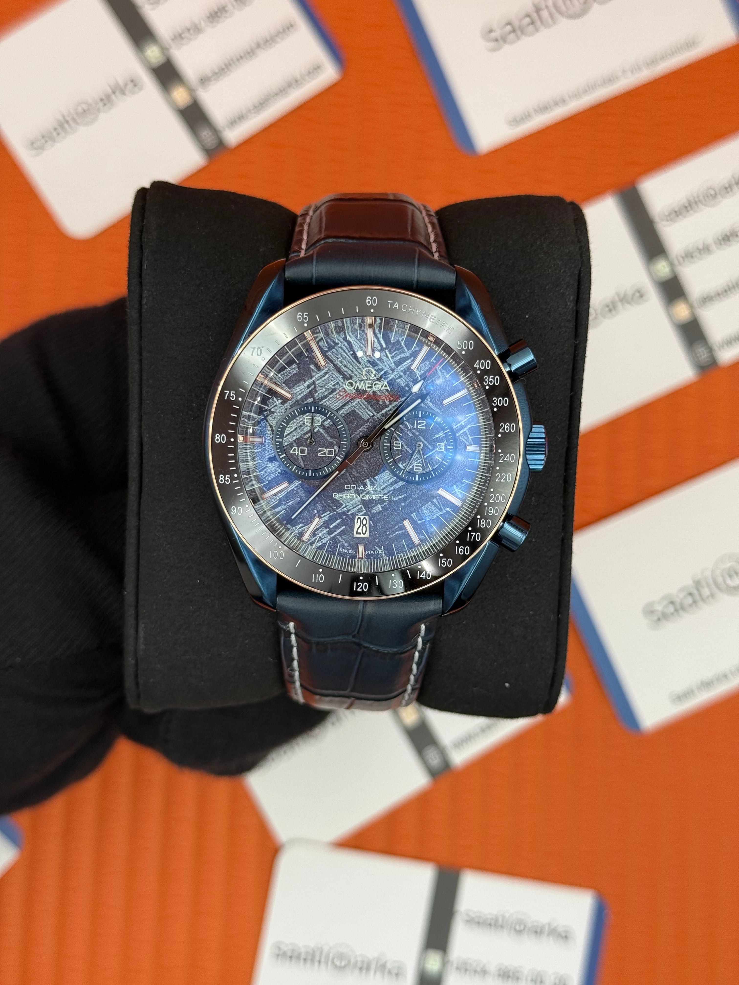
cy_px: 492
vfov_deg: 39.7
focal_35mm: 48
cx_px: 370
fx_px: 1366
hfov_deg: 30.3
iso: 50
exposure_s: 1/122
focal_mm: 6.76
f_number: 1.78
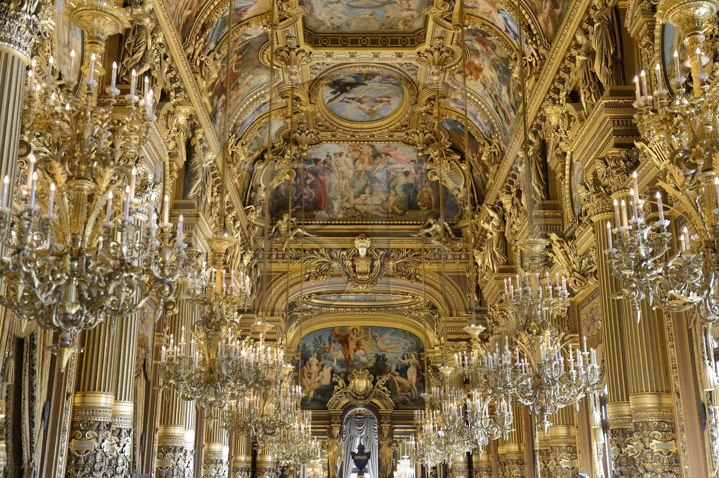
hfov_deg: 44.5
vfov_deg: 30.5
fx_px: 878
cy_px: 239
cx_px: 360
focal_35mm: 44
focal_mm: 44
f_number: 3.5
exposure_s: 1/40
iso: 1600
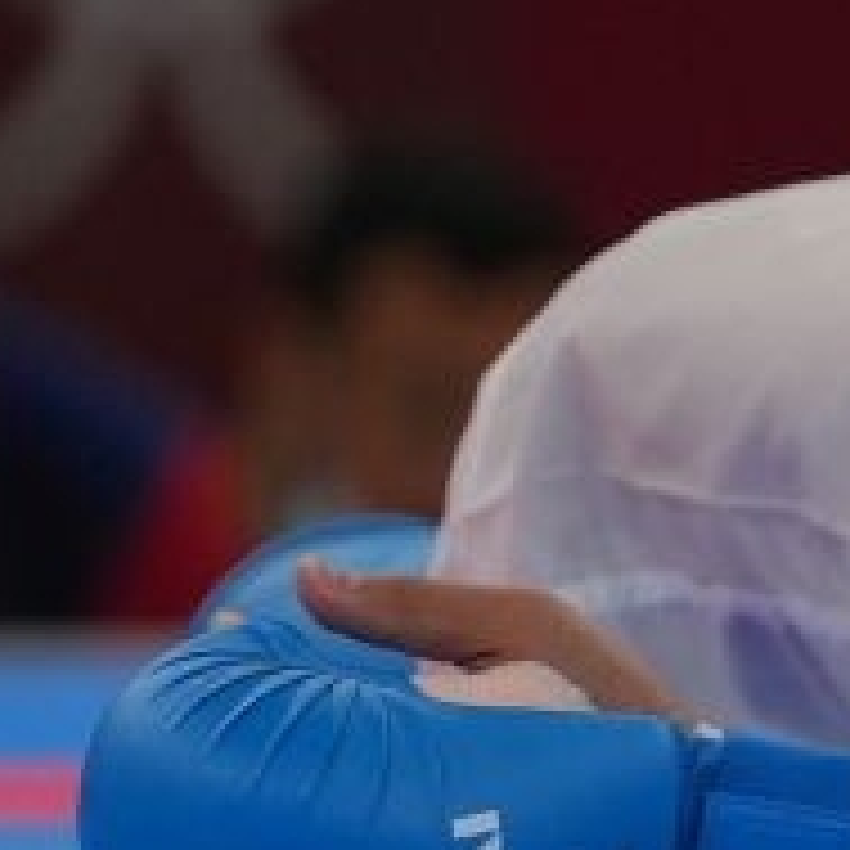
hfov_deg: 1.1
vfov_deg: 1.1
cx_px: 3013
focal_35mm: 1616
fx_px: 44894
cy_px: 589
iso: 320
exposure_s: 1/1000
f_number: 2.8
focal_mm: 200
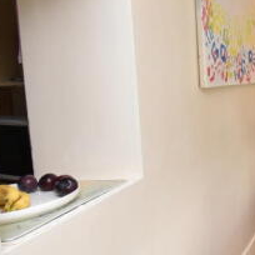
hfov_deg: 31.6
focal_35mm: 41
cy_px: 98
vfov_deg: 40.7
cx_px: 331
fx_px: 342
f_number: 7.1
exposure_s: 1/60
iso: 800
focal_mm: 10
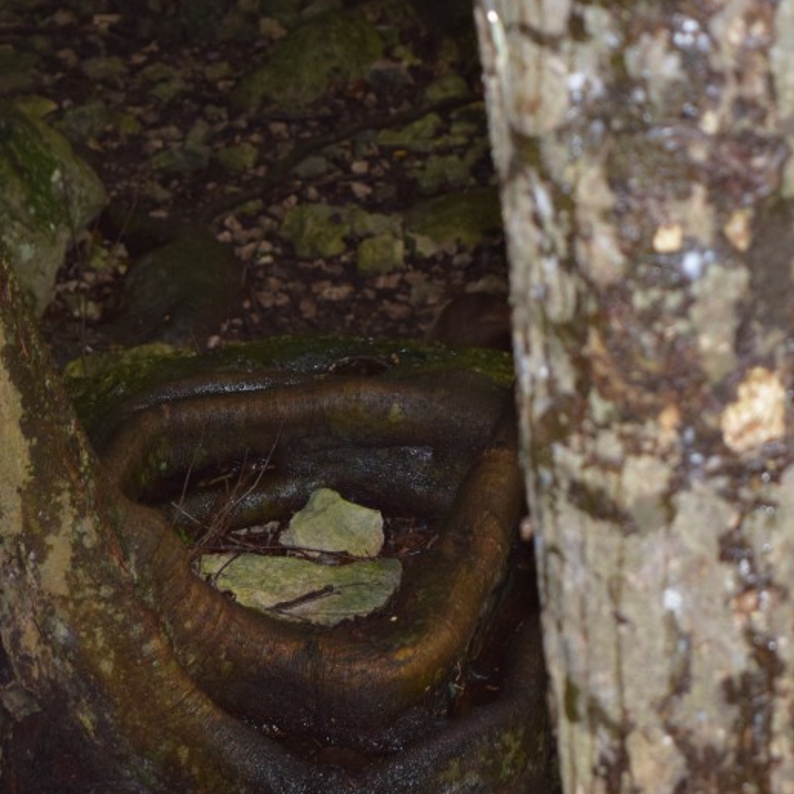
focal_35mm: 139
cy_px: 404
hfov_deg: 12.6
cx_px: 263
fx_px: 3603
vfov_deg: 12.6
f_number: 5.6
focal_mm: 55
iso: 800
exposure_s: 1/30
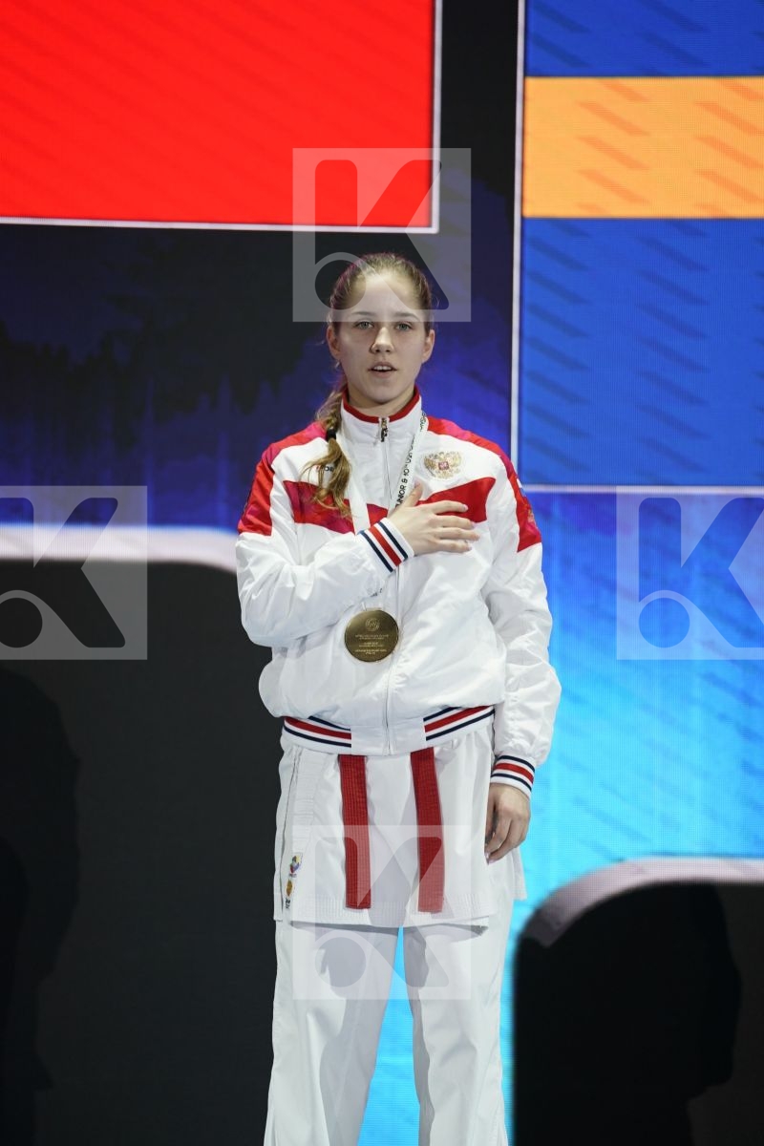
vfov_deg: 10.3
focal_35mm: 200
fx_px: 6366
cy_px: 573
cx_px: 382
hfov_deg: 6.9
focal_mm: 200
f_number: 2.8
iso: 320
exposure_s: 1/250
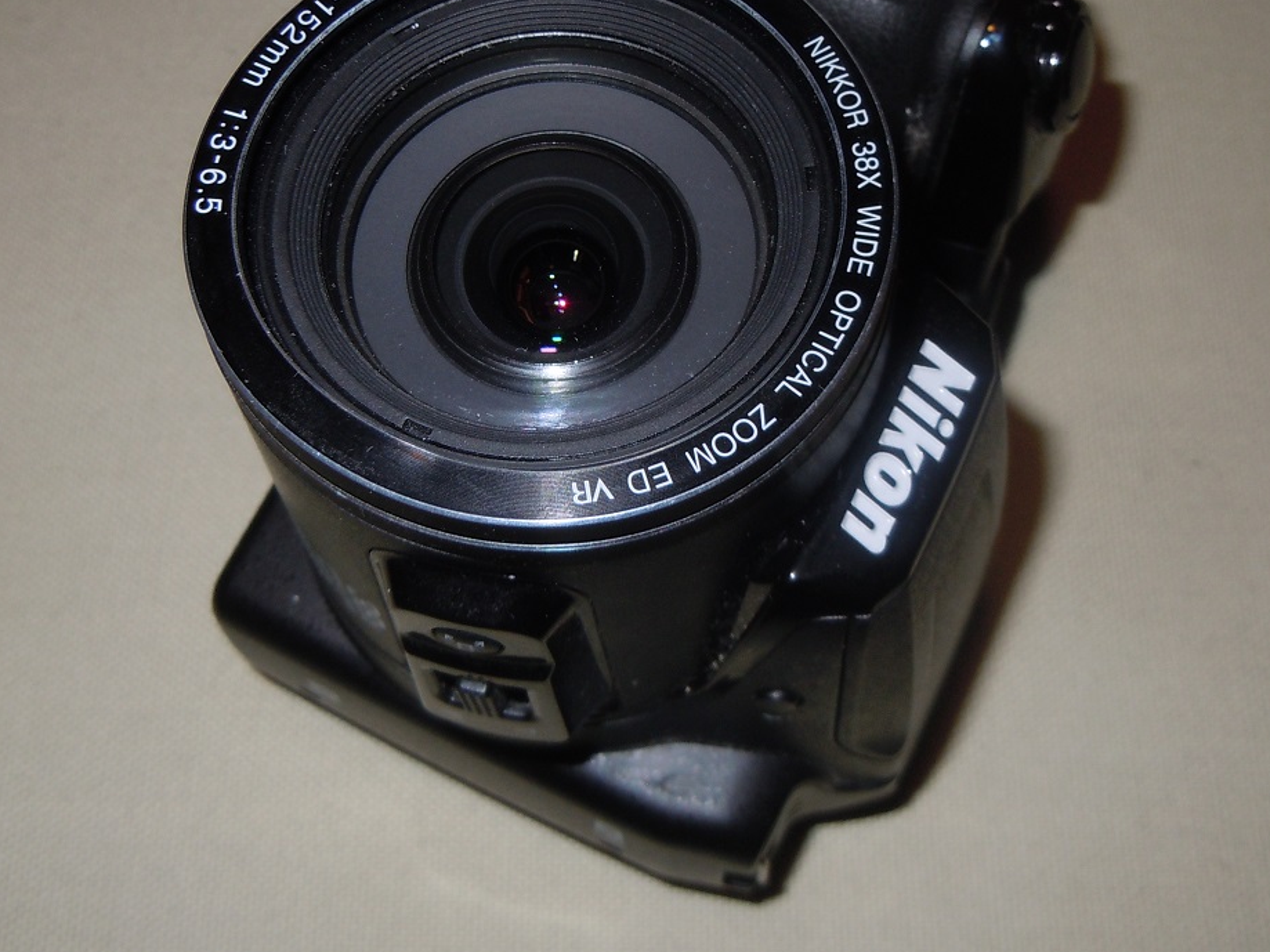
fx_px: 1724
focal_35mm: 47
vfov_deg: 30.5
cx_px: 561
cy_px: 282
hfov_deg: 40.4
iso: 100
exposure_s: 1/30
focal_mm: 5.4
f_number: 3.5
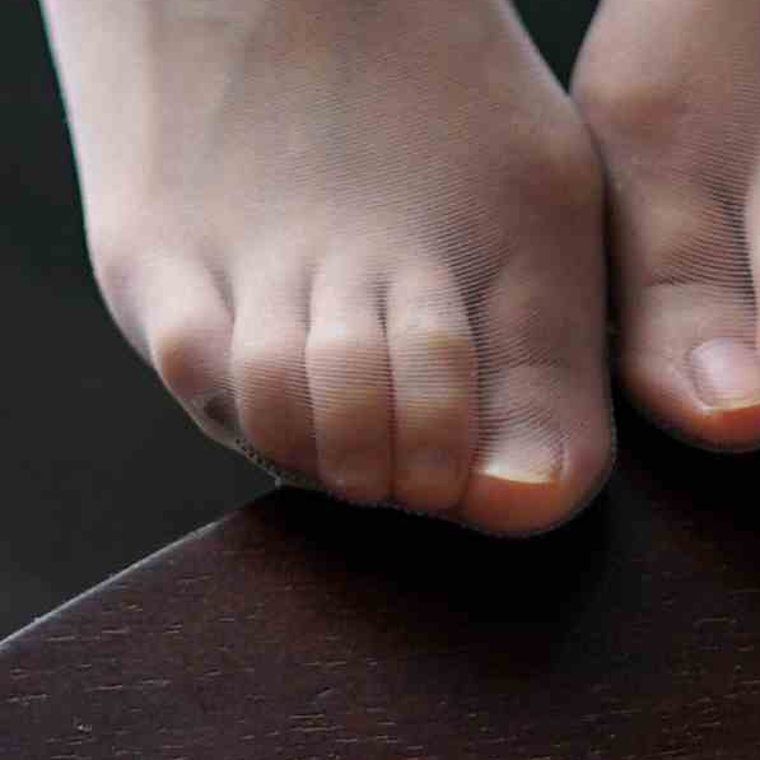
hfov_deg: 5.8
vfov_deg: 5.5
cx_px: 397
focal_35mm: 302
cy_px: -1475
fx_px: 7502
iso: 320
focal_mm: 50
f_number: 1.8
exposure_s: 1/400
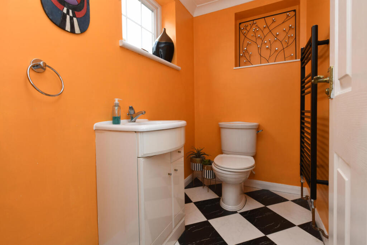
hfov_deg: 93.3
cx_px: 184
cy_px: 122
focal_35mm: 17
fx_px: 173
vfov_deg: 70.5
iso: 800
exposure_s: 1/60
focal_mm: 17
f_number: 11
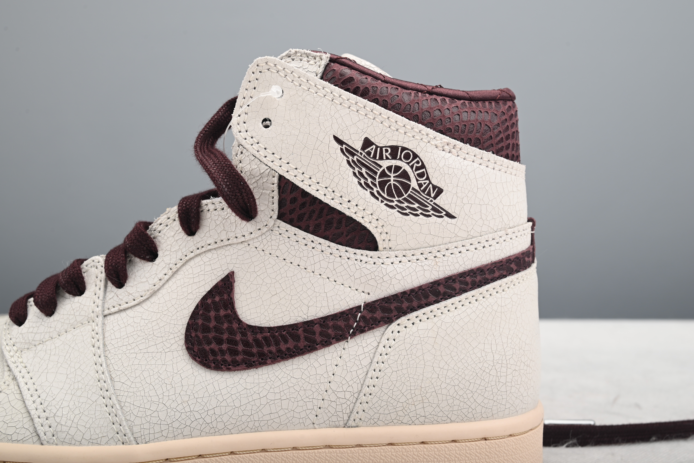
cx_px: 347
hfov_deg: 48.4
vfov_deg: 33.4
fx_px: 771
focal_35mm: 40
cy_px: 232
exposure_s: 1/200
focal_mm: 40
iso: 100
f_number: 11
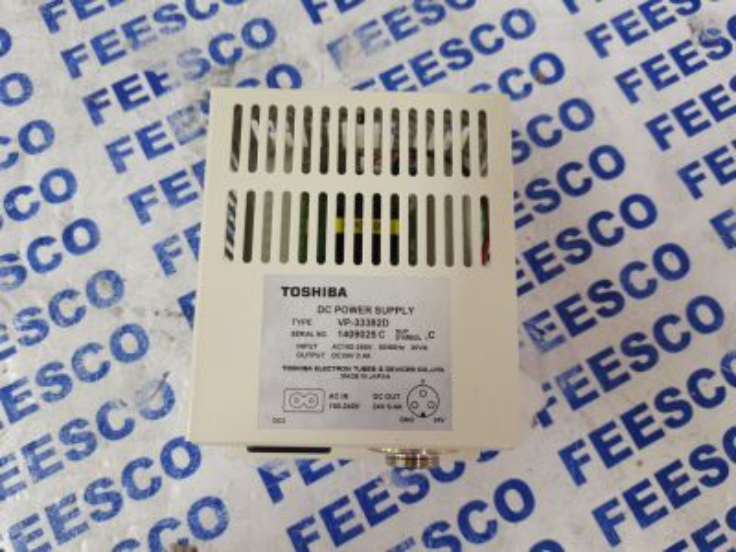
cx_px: 368
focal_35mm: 26
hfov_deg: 67.3
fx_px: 553
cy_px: 276
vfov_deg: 53.1
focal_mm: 5.58
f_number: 1.8
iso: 500
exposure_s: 1/33.3
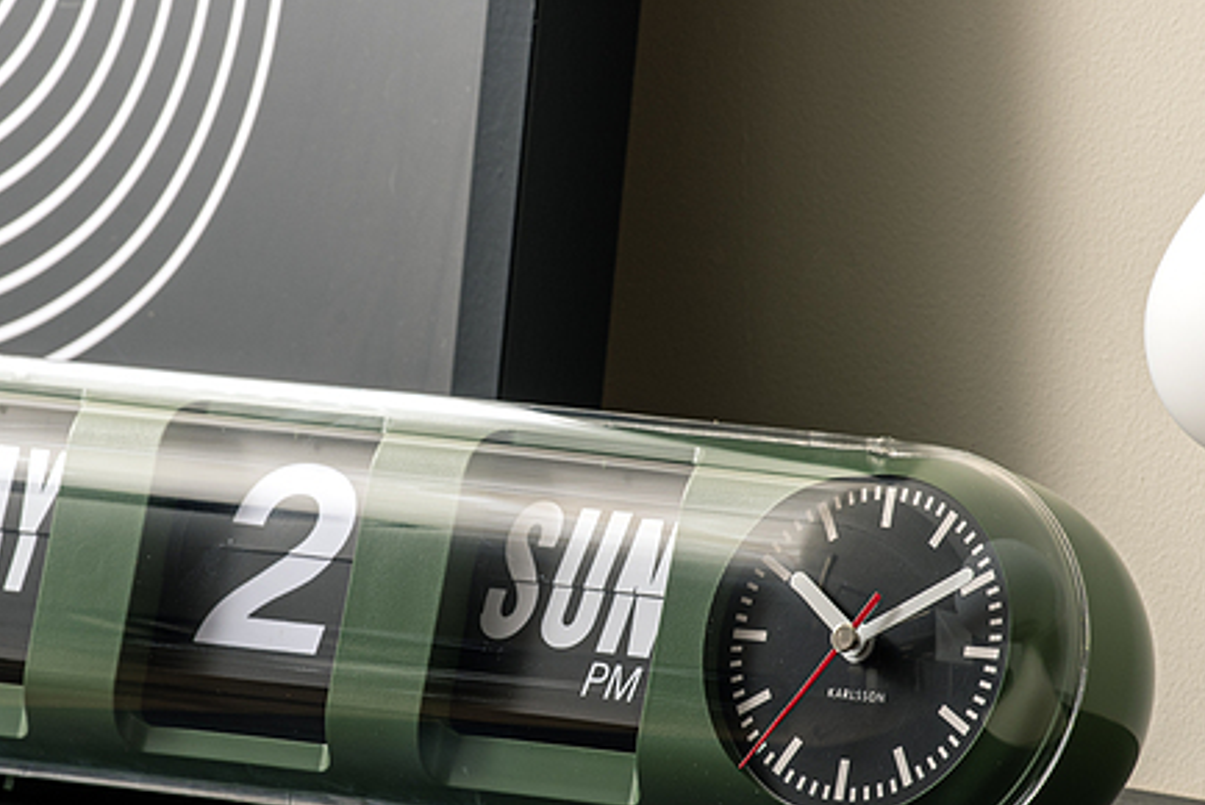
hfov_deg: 5.4
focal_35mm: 380
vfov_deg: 3.6
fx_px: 12727
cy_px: 557
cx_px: 518
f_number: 13
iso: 125
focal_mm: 190
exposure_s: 1/125
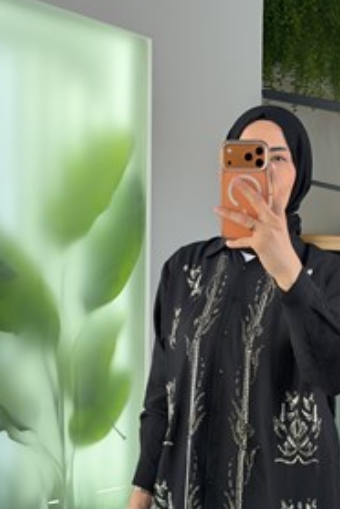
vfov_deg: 27.2
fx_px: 1048
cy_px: 320
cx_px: 249
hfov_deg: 18.3
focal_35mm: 74
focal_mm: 6.76
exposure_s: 1/200
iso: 100
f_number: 1.78
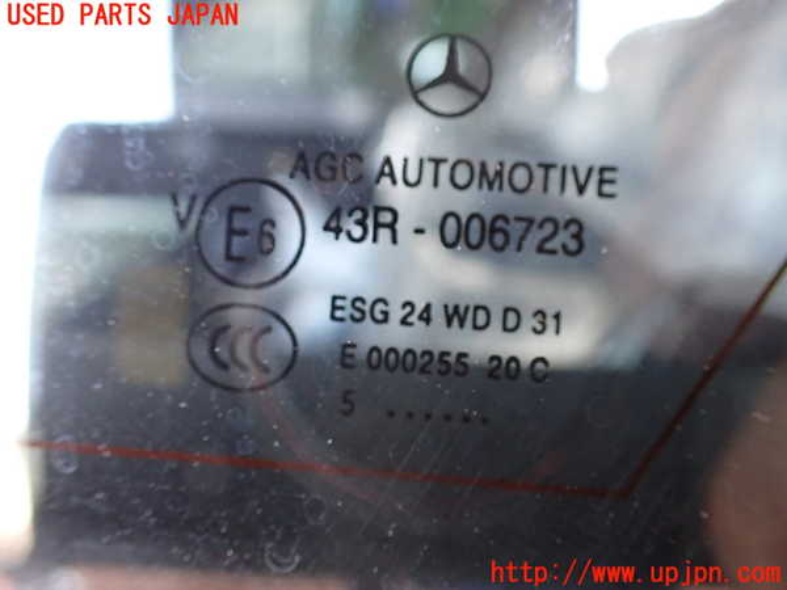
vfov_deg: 46.8
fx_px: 682
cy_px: 295
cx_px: 394
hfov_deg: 60.0
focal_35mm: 30
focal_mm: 5.4
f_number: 2.3
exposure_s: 1/40
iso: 800
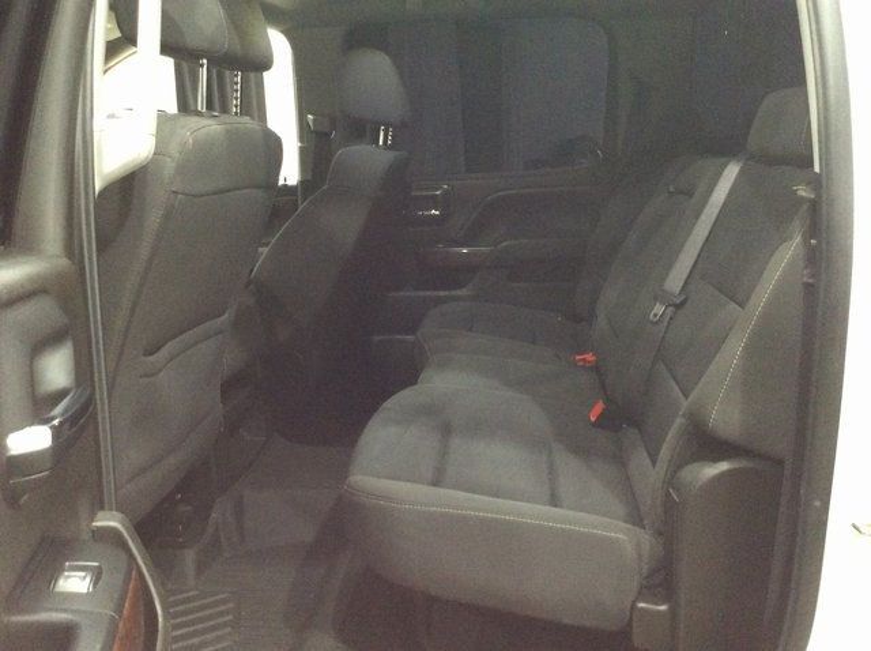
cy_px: 326
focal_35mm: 32
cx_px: 436
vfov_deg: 44.1
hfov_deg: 56.9
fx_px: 804
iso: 320
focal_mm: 3.3
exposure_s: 1/15
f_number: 2.4
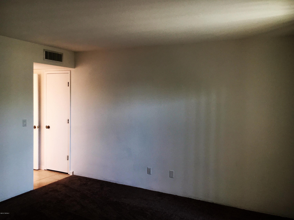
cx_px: 147
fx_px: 246
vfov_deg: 48.2
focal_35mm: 29
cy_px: 110
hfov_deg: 61.7
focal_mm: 4.15
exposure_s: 1/30
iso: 64
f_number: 2.2
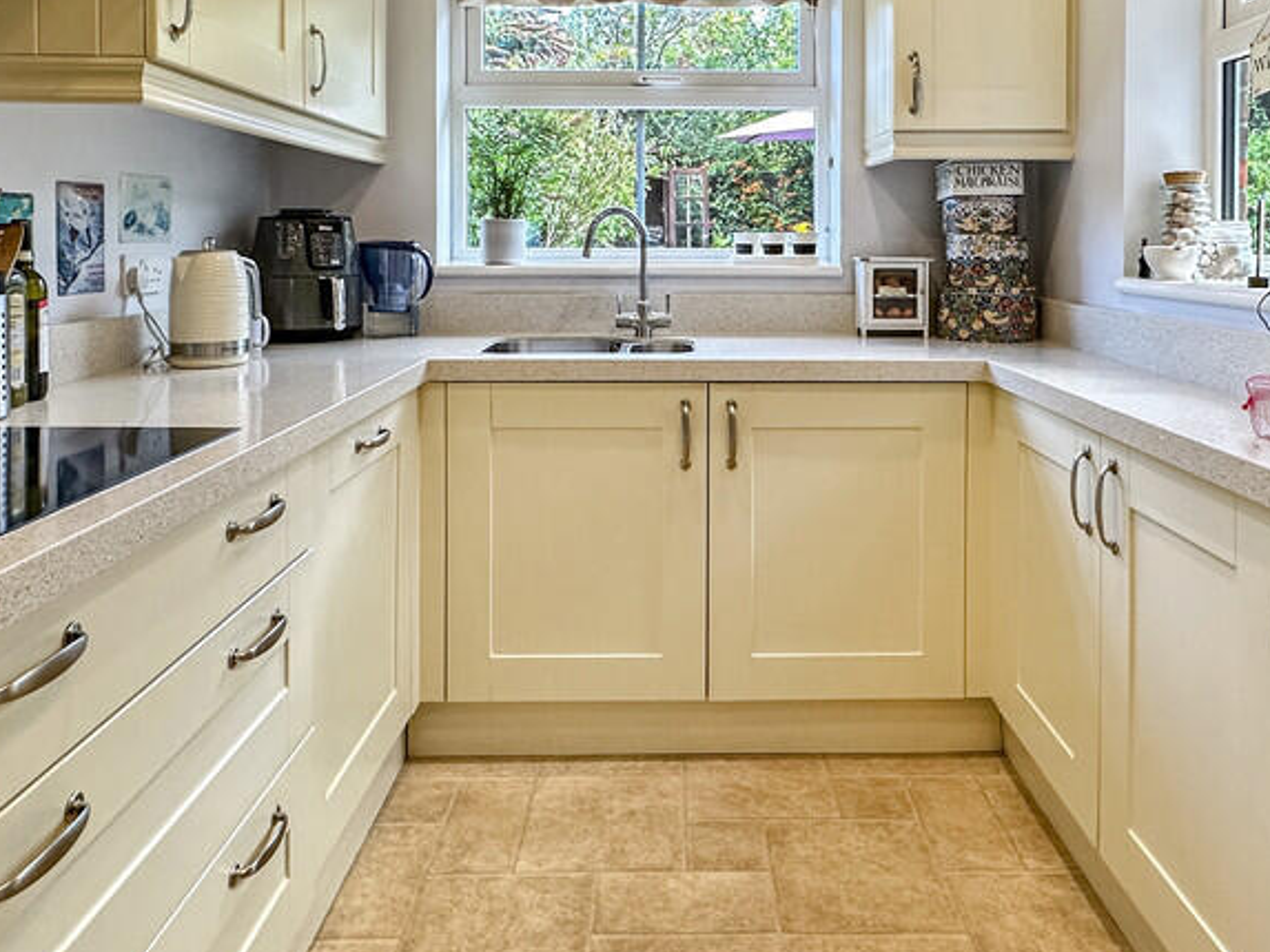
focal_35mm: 25
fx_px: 917
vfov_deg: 54.4
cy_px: 365
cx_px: 769
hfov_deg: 68.6
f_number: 2.2
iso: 200
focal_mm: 2.22
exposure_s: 1/100
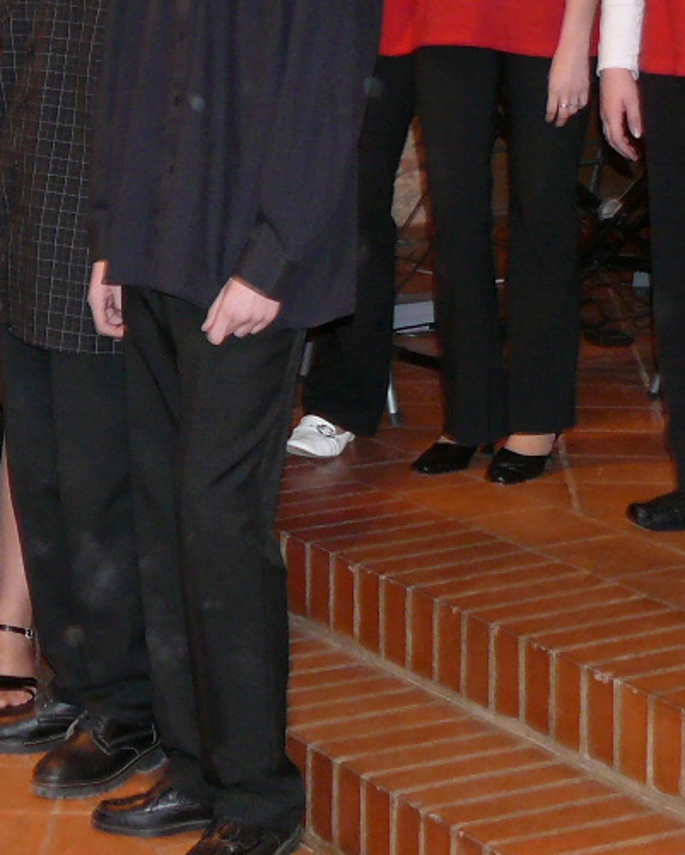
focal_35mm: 109
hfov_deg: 13.7
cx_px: -143
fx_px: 2761
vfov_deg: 17.3
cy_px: 61
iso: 200
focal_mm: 7.4
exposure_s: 1/30
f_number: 2.8
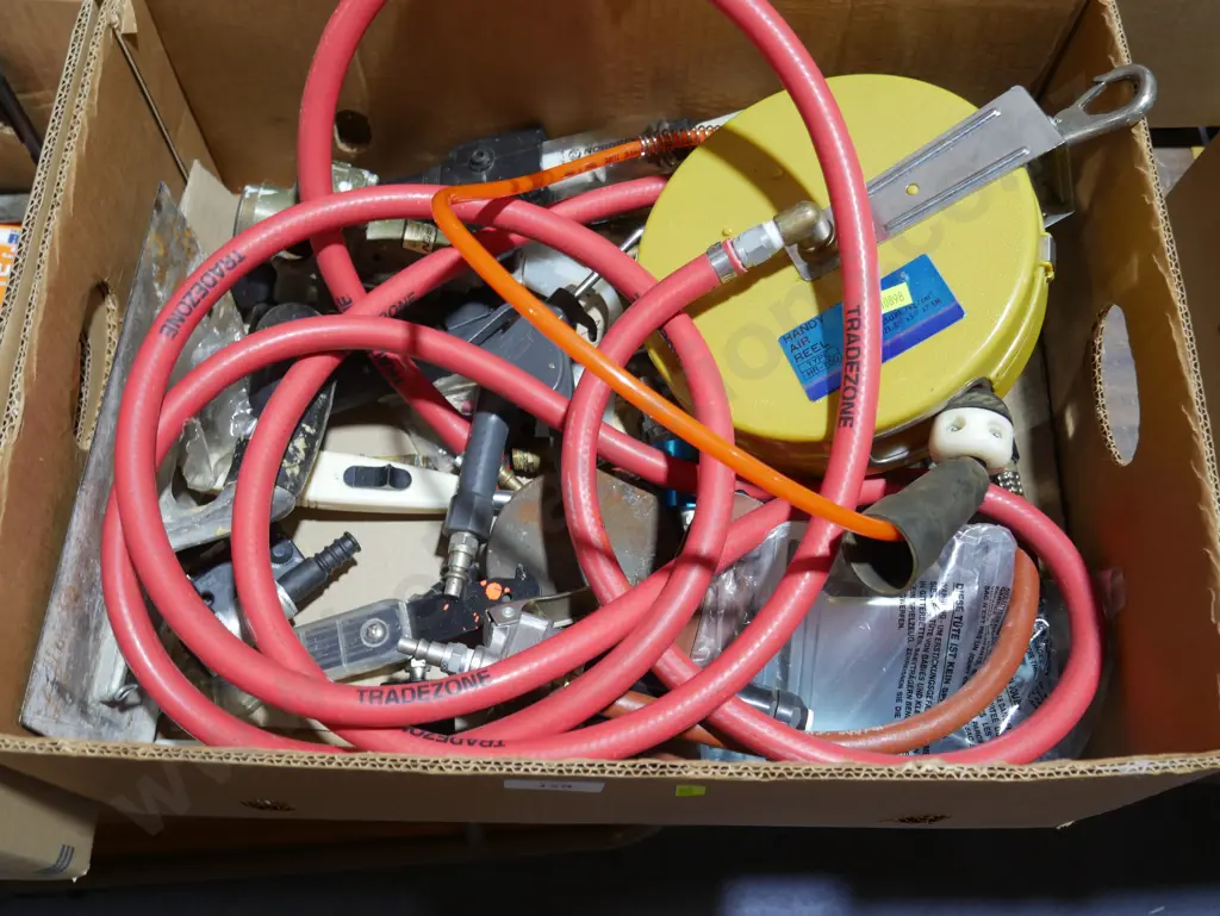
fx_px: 1269
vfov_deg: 39.7
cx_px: 610
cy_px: 458
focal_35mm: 36
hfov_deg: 51.3
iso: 400
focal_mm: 18
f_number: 4
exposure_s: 1/60
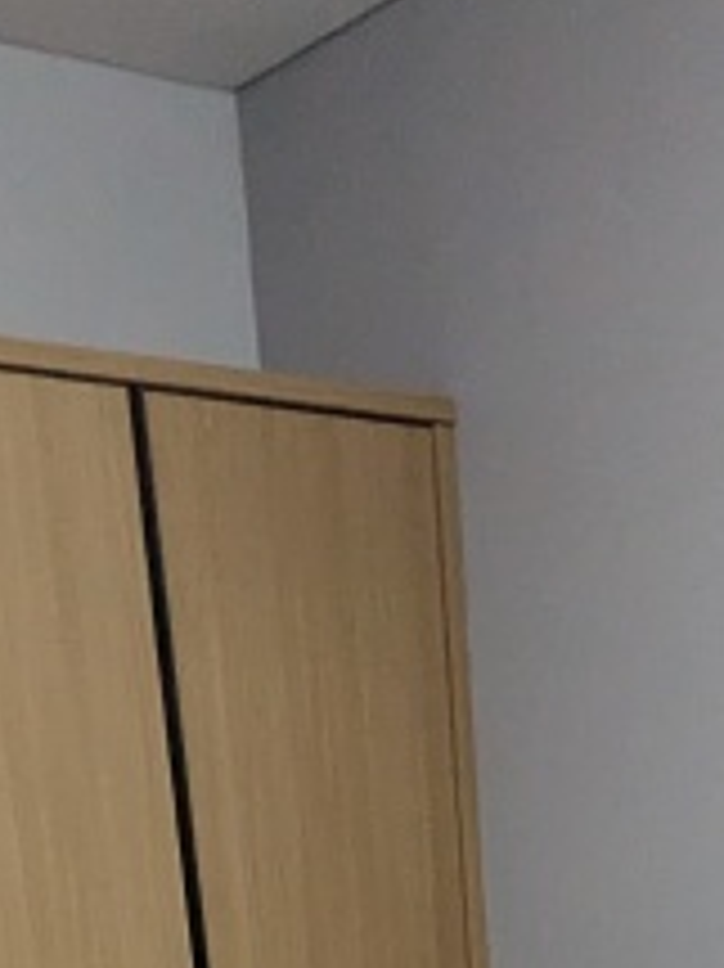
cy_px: 1891
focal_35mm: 73
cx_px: 618
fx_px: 2038
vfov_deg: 18.5
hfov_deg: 19.8
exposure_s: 1/100
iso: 817
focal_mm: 2.35
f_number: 2.2
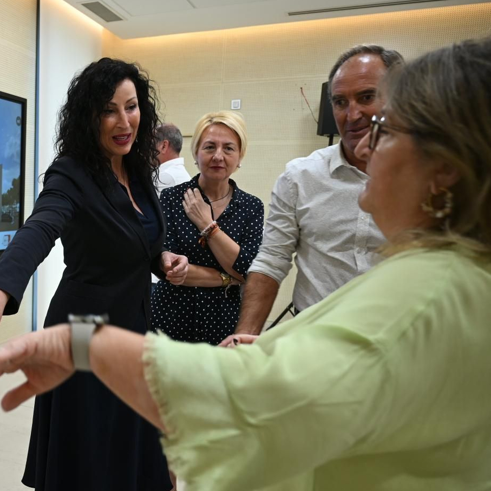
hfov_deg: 43.4
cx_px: 81
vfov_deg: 45.9
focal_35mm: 36
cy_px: 285
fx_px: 578
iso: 500
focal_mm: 24
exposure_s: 1/100
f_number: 4
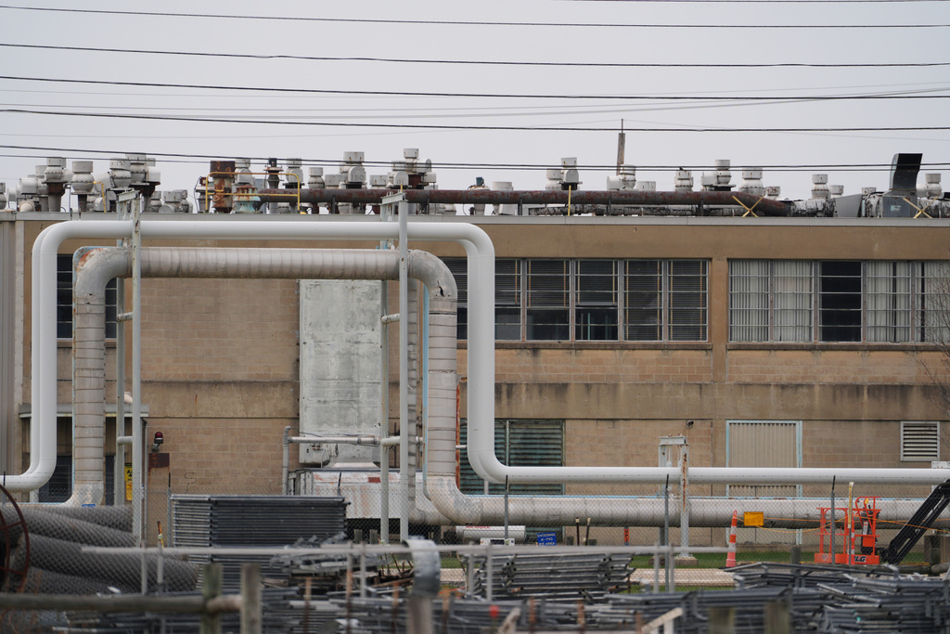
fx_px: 10556
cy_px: 317
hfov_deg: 5.2
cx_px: 475
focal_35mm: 400
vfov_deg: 3.4
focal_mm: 400
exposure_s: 1/1250
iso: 200
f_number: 5.6
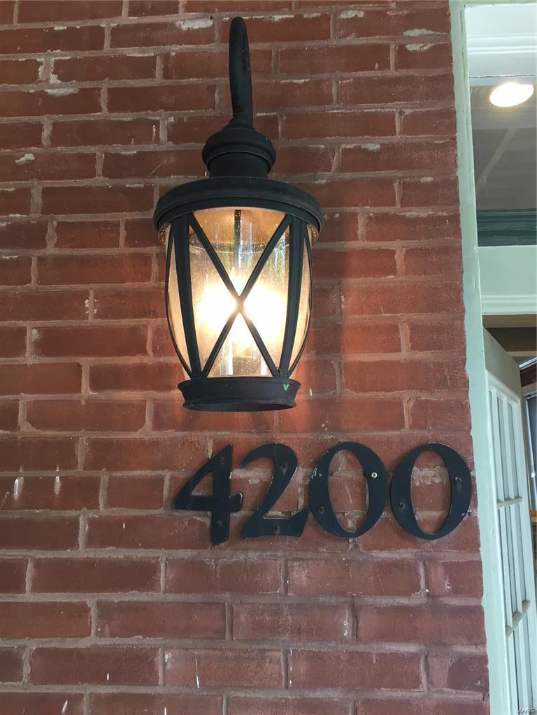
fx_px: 600
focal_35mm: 29
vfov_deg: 61.7
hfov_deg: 48.2
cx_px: 268
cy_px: 358
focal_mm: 4.15
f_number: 2.2
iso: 32
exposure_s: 1/30
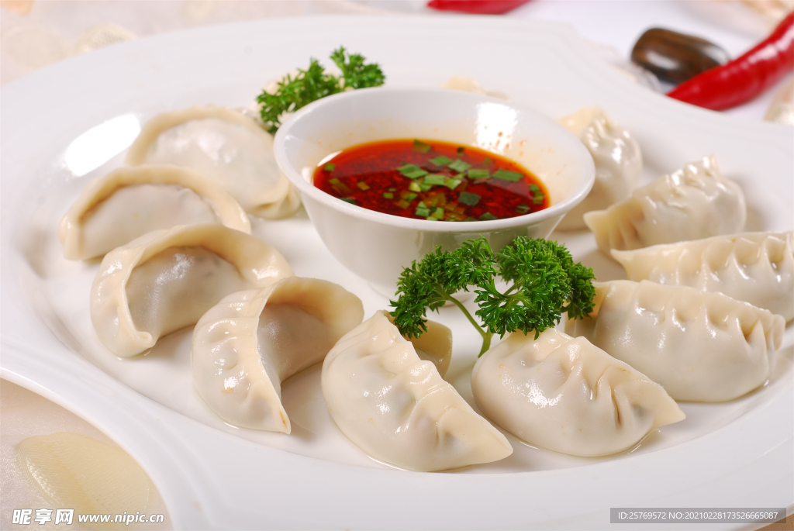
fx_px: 1656
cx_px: 397
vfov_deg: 18.2
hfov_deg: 27.0
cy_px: 266
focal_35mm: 75
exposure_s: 1/160
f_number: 9
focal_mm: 50
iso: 100
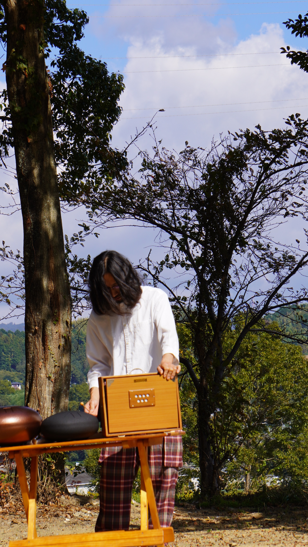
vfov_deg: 13.3
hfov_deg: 7.5
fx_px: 2352
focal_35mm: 162
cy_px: 247
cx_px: 100
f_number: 9
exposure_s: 1/250
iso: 100
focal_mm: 84
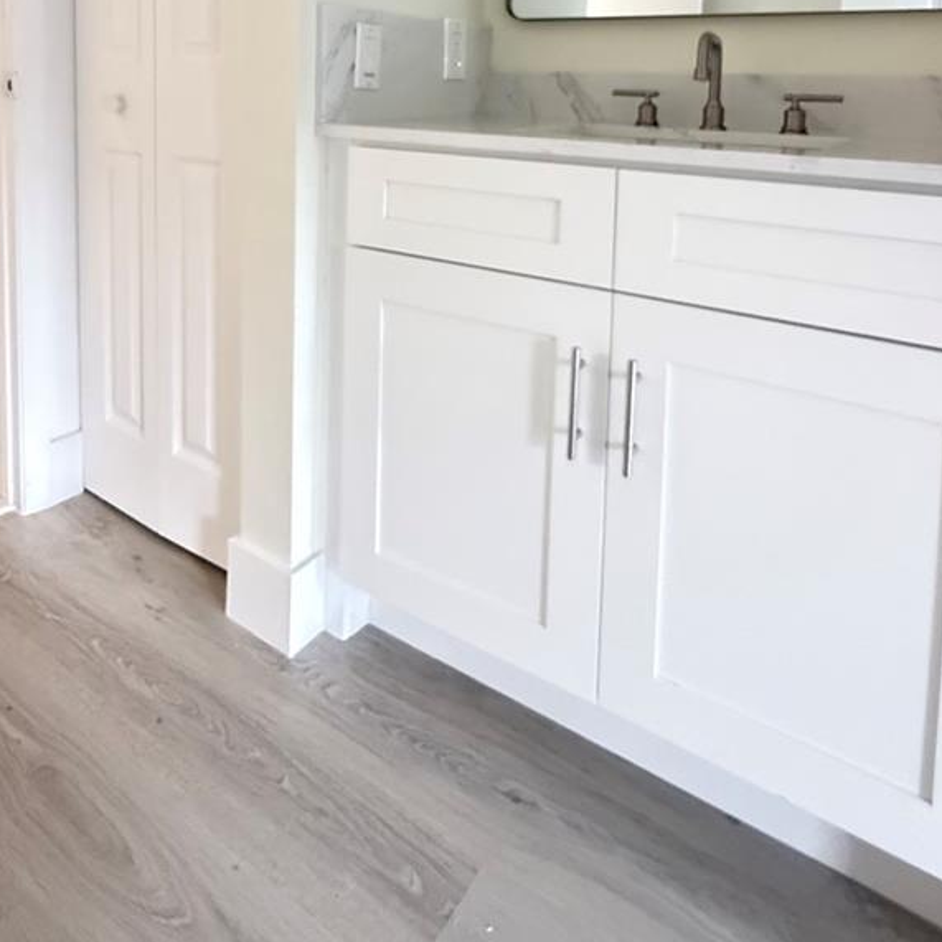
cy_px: 137
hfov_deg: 60.6
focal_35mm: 26
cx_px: 399
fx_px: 800
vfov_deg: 54.9
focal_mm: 2.22
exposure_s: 1/60
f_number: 2.2
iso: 800
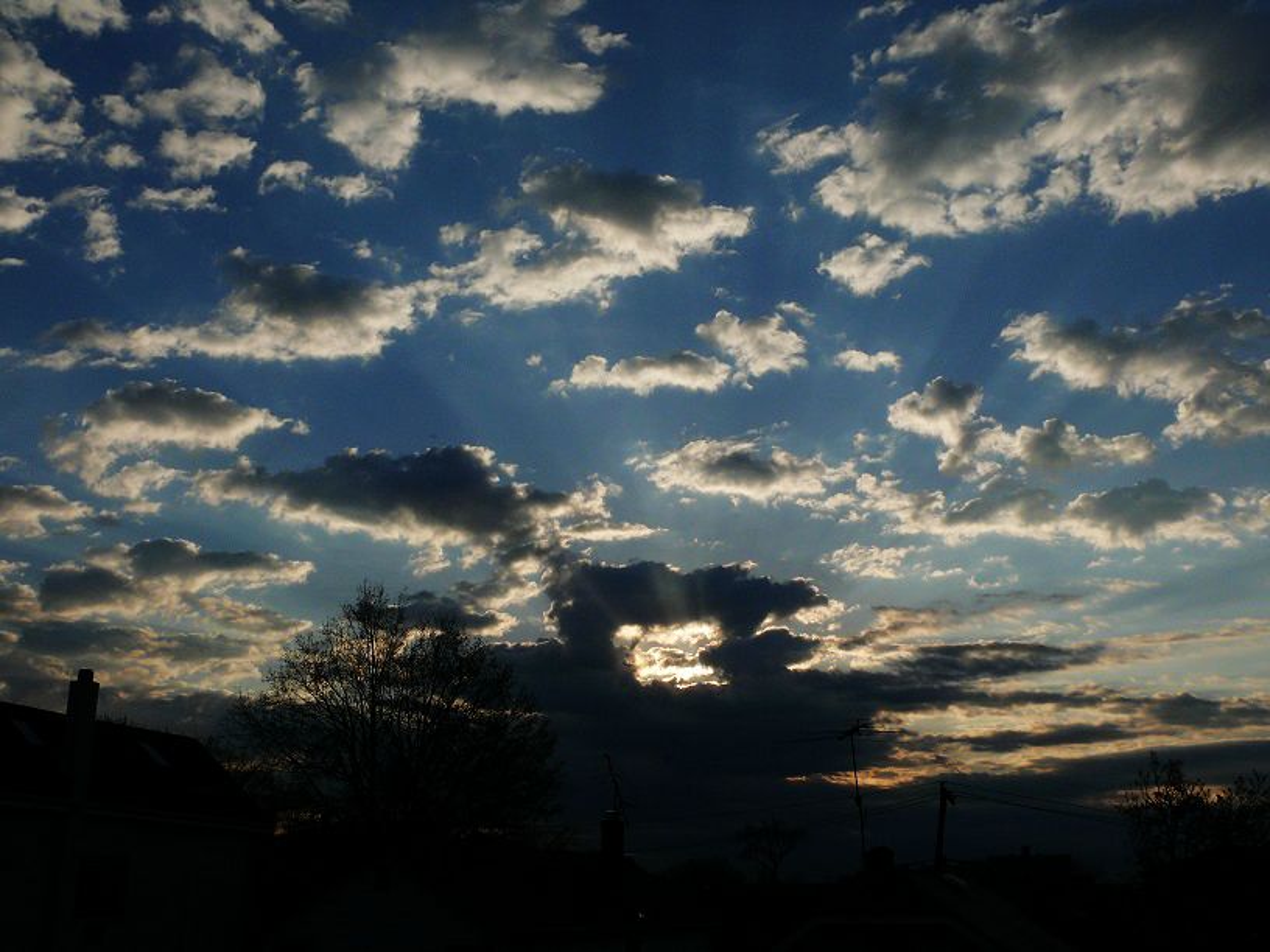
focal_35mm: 35
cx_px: 635
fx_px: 1284
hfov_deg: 52.6
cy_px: 476
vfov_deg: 40.7
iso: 100
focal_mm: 7.4
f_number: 9
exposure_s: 1/800
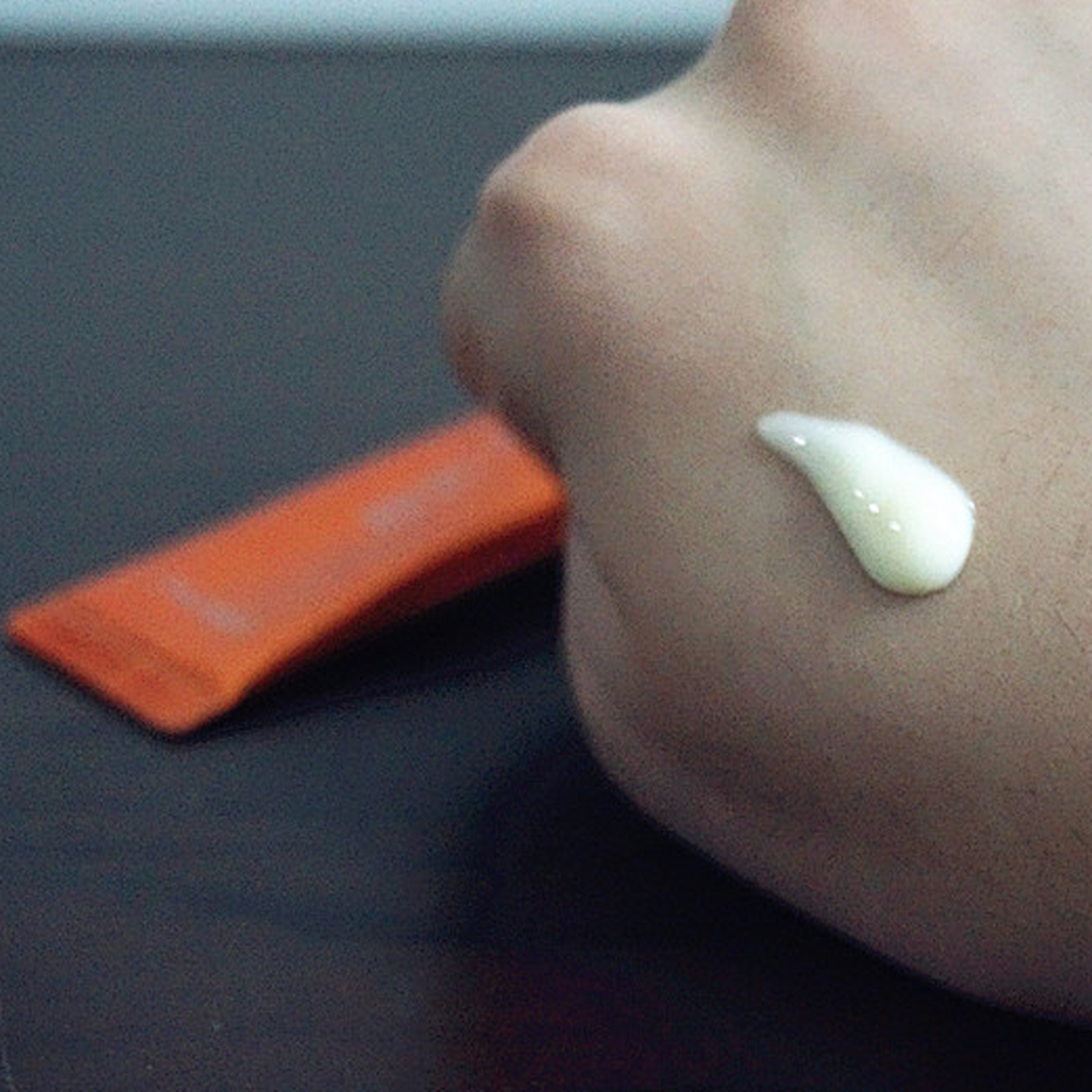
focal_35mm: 78
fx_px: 2784
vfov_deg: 22.2
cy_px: 541
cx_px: 577
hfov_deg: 22.2
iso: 3200
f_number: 5.6
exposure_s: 1/50
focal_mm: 40
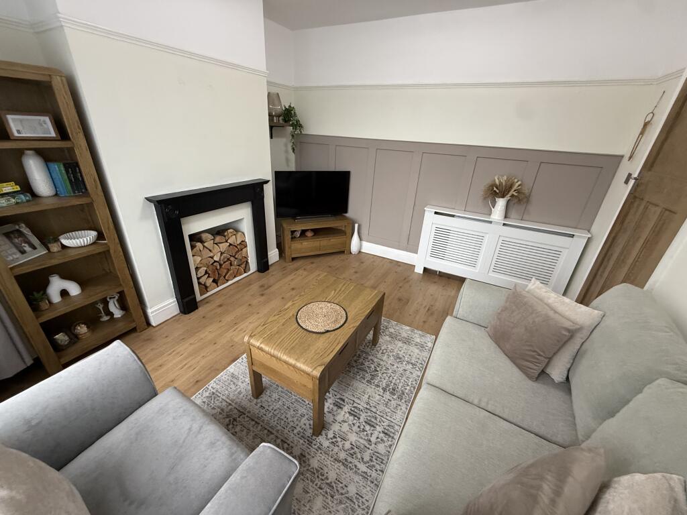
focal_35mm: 14
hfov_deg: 102.1
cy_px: 258
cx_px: 344
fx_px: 278
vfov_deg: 85.7
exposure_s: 1/87
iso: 400
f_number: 2.2
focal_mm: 2.22
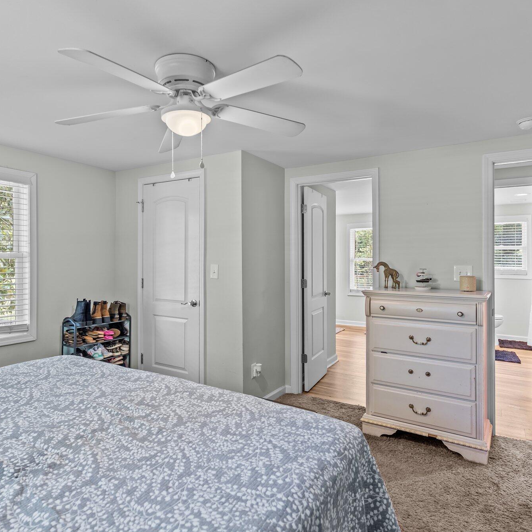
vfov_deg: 69.6
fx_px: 383
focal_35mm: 22
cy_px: 262
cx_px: 248
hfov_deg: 69.5
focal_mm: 17
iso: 250
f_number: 5
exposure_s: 1/1.67
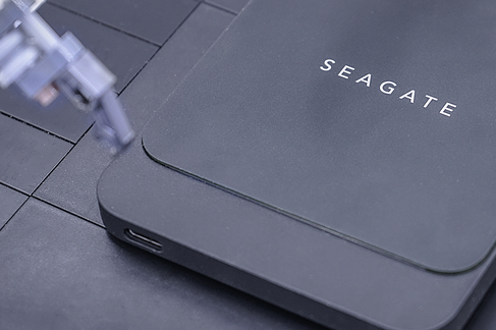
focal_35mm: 141
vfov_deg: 9.7
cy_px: 59
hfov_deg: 14.5
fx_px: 1941
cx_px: 384
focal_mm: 70
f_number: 5.6
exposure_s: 1/50
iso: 125
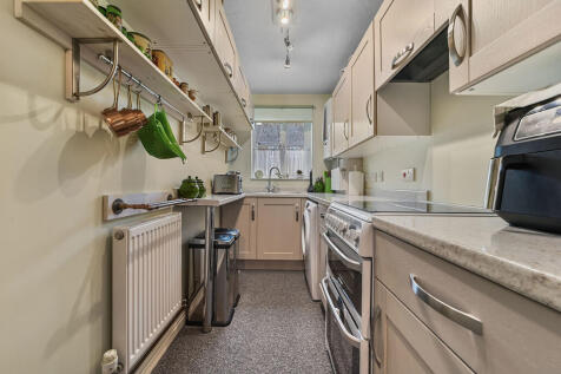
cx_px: 280
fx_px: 218
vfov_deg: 81.2
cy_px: 187
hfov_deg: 104.3
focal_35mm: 14
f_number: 8
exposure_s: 1
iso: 400
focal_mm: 14
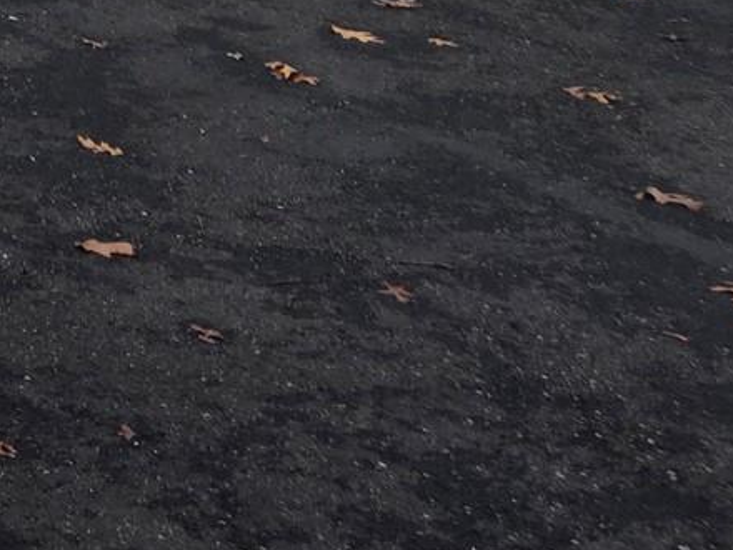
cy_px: -605
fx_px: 2266
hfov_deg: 16.1
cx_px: -510
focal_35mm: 107
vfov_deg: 12.1
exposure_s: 1/368
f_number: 1.8
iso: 25
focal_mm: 5.4
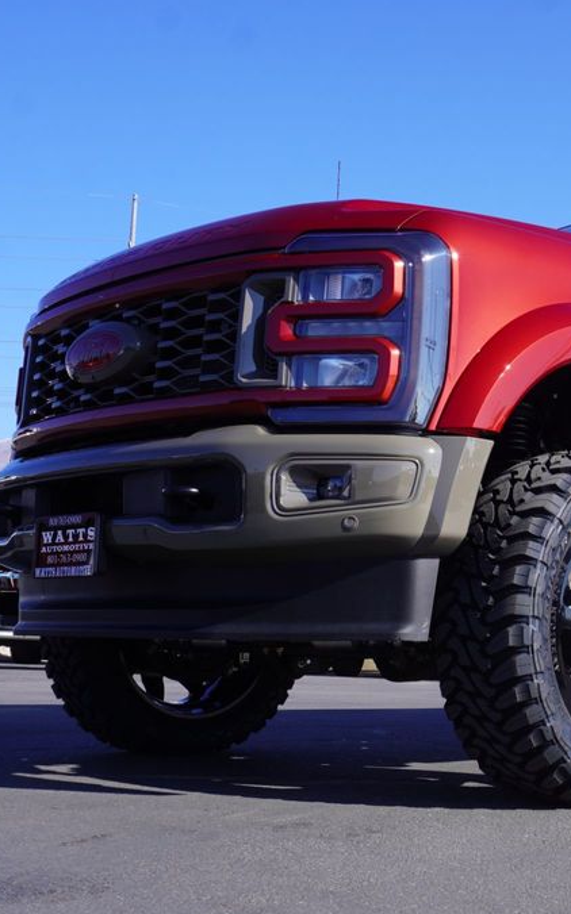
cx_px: 590
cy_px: 457
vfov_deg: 39.6
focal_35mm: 51
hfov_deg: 24.0
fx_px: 1271
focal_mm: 22
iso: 100
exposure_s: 1/125
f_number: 9
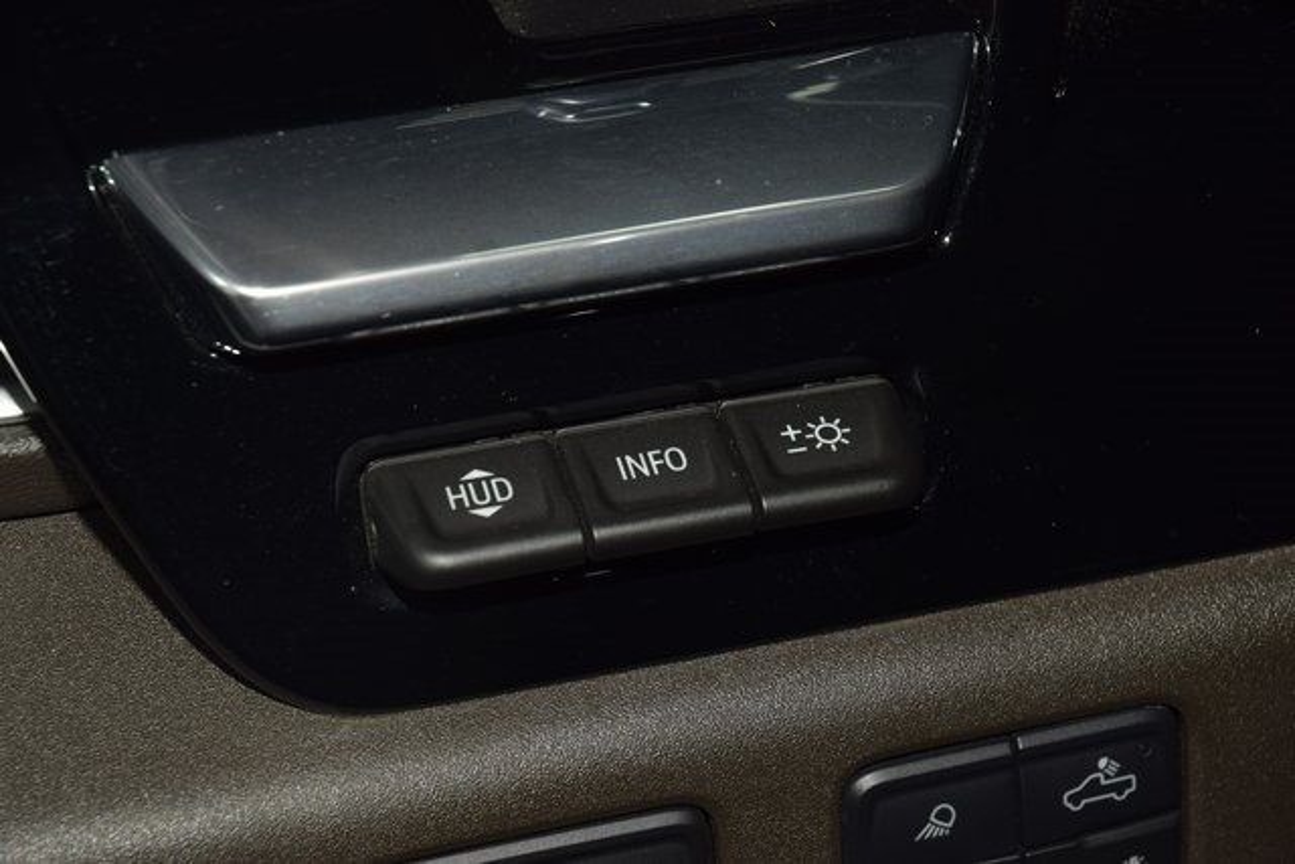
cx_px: 648
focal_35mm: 105
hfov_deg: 19.5
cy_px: 432
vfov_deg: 13.0
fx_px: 3778
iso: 100
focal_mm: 70
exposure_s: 1/125
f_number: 8
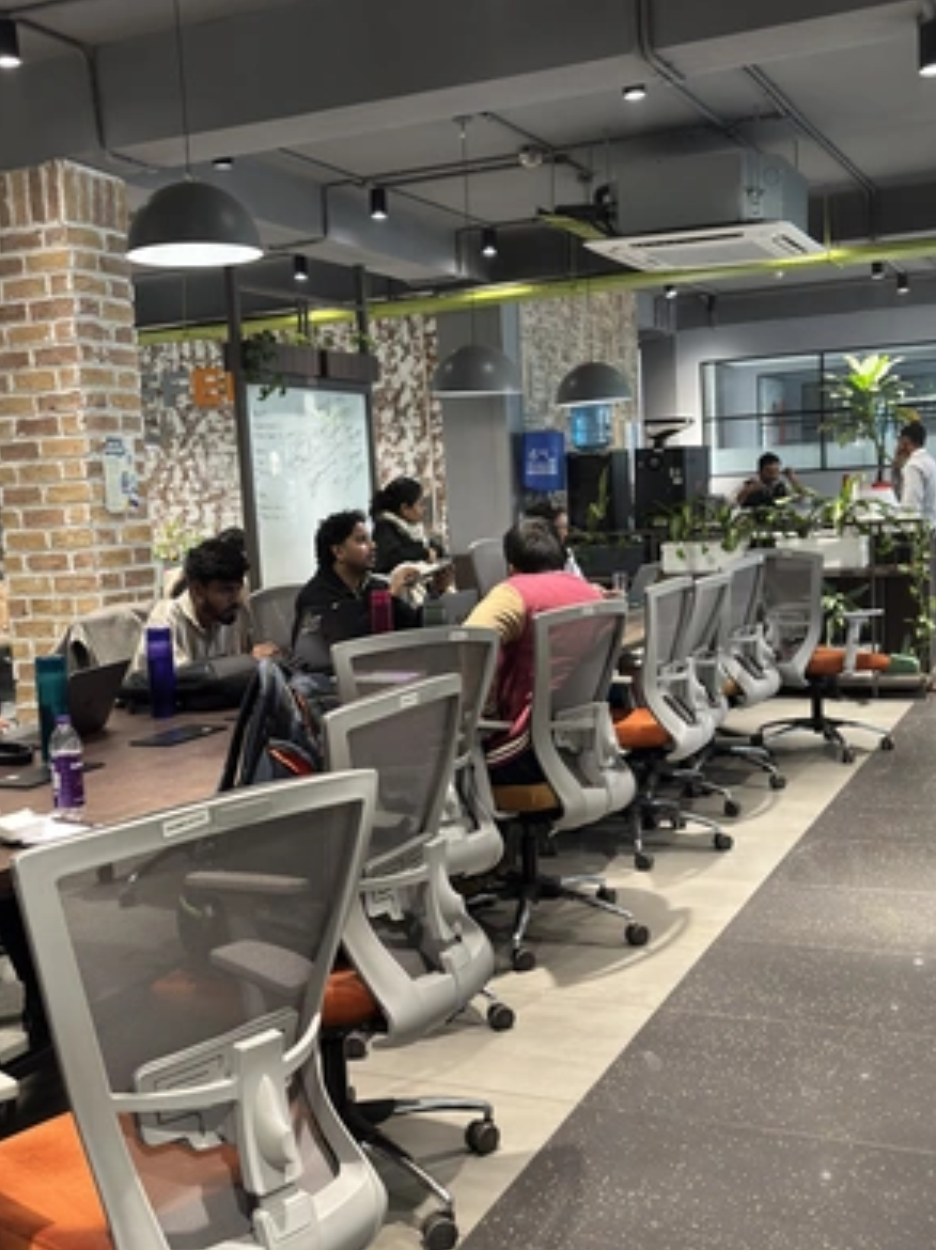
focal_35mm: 39
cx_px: 471
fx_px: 1408
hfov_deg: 36.8
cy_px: 638
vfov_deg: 47.9
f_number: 1.6
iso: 160
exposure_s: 1/50
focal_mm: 5.96
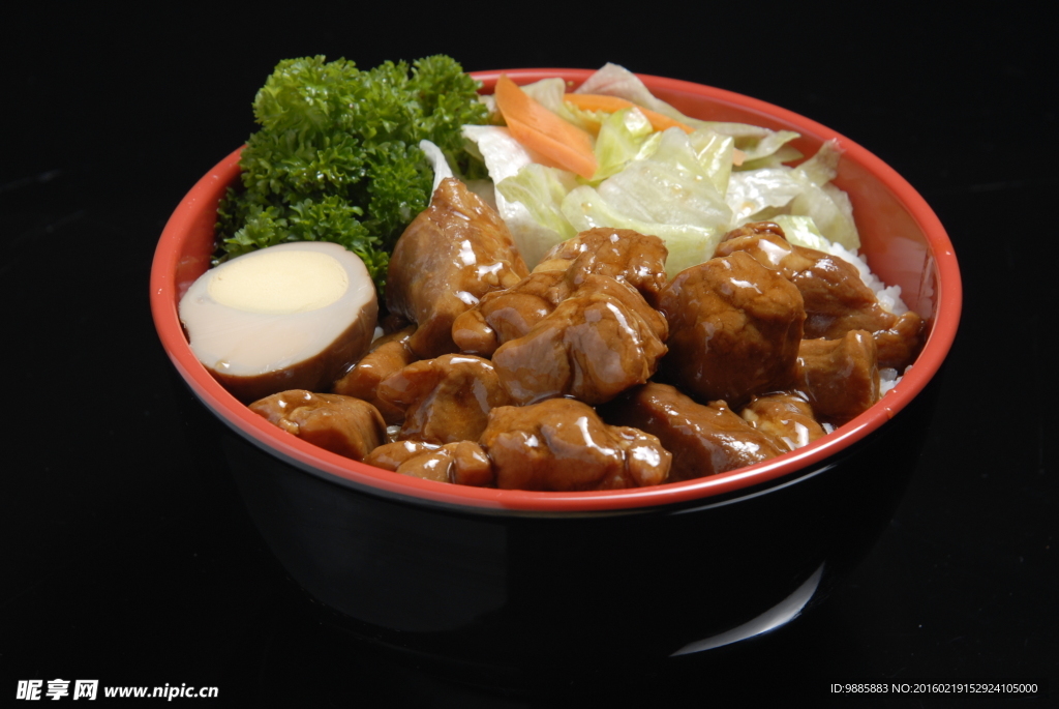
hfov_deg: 16.1
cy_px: 354
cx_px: 530
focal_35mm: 128
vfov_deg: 10.8
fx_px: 3754
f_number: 11
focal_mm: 85
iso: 200
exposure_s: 1/125
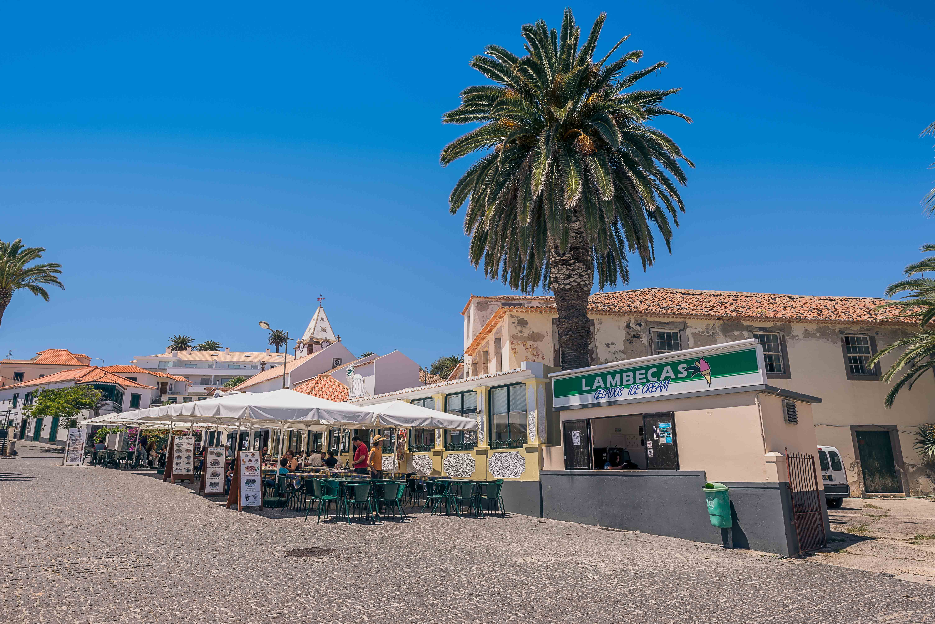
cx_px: 468
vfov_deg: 57.3
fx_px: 572
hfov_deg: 78.6
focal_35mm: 22
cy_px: 312
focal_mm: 22
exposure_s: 1/125
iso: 160
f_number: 16
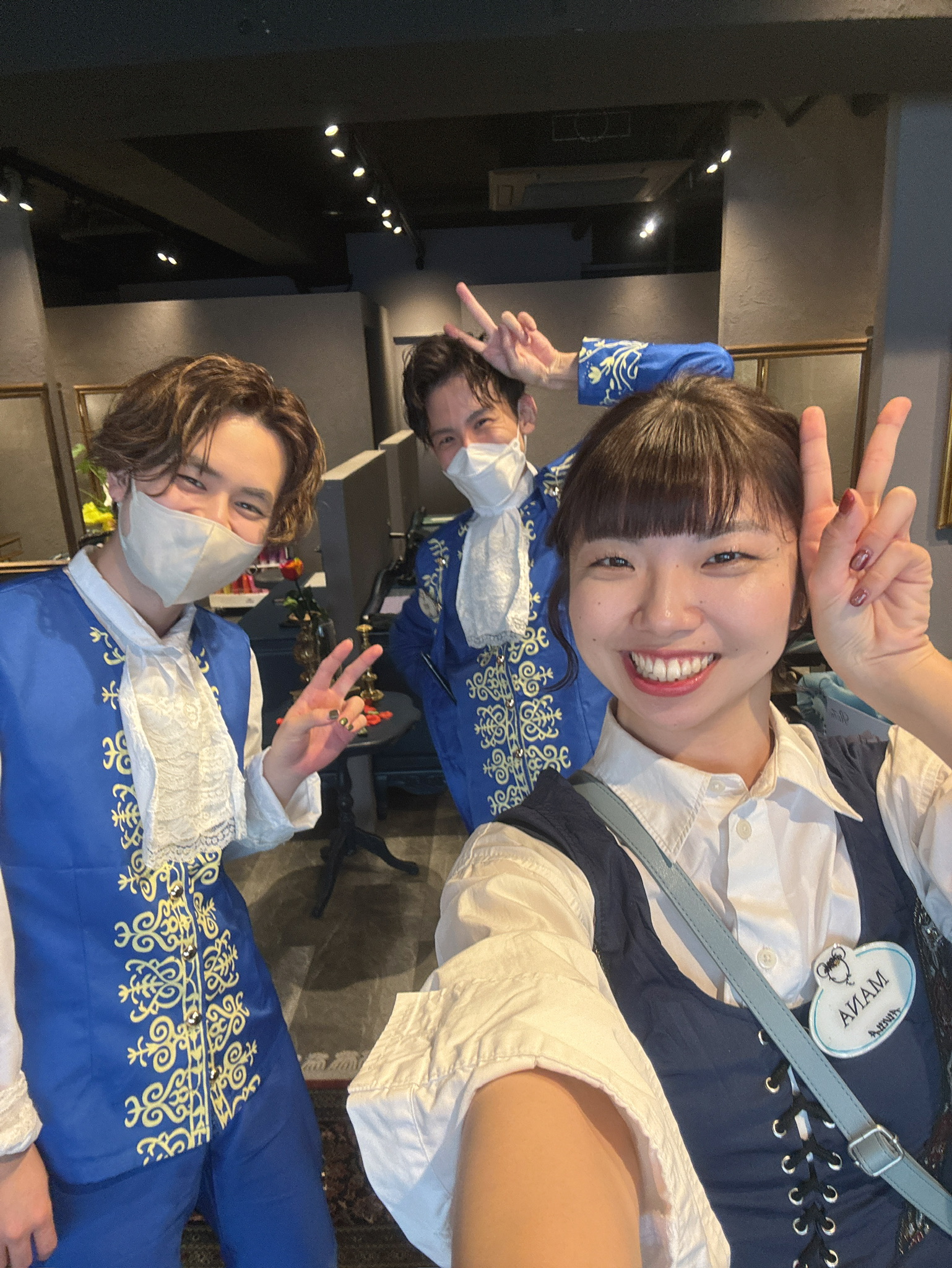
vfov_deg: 73.9
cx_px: 476
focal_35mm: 23
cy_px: 634
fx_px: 843
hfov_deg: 58.9
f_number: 1.9
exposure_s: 1/60
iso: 50
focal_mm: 2.69
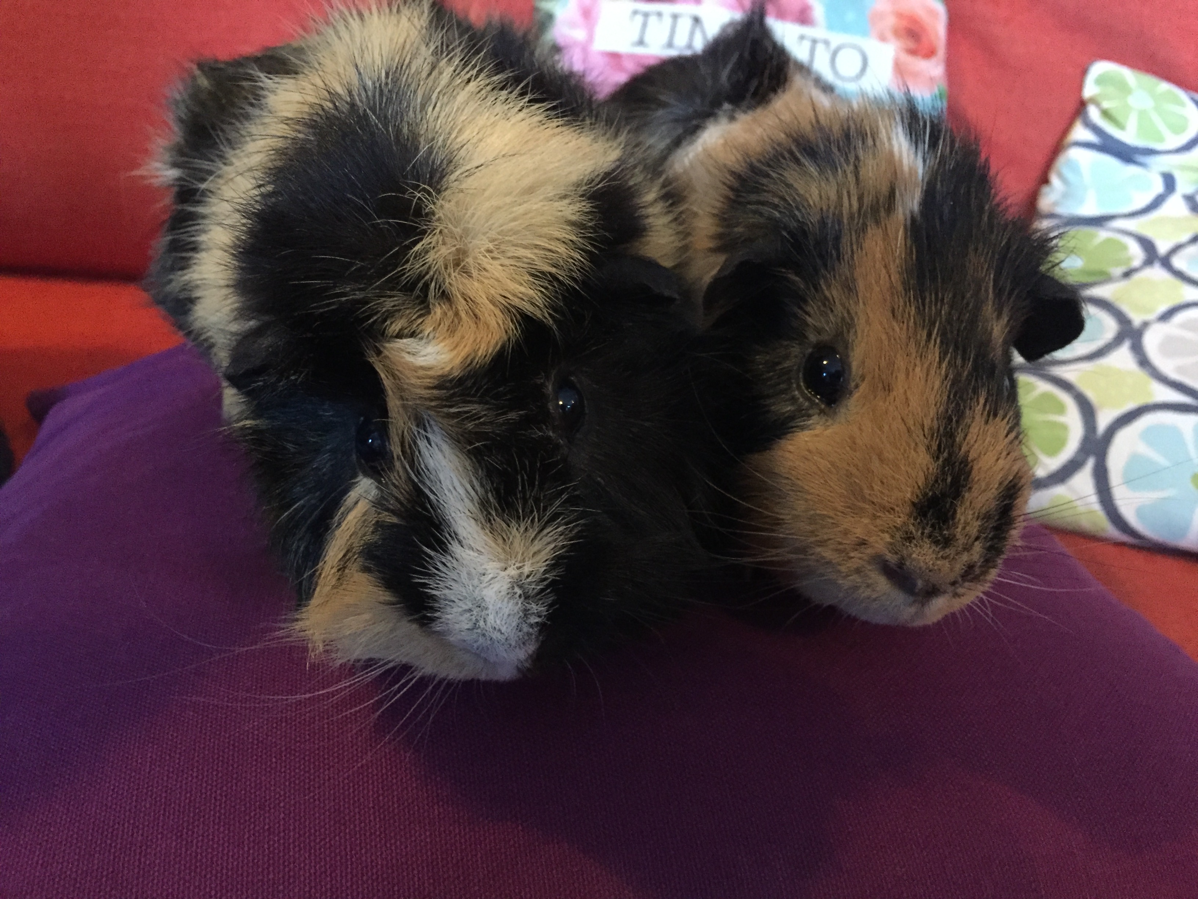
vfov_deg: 48.2
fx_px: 1004
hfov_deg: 61.7
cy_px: 450
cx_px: 599
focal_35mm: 29
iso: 400
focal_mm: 4.15
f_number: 2.2
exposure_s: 1/17
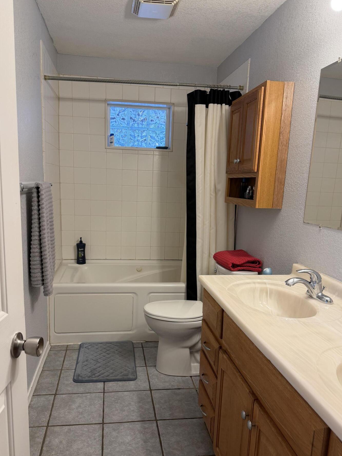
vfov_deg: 65.2
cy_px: 252
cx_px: 164
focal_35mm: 27
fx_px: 356
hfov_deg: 51.3
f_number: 1.78
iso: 160
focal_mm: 6.76
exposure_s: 1/120
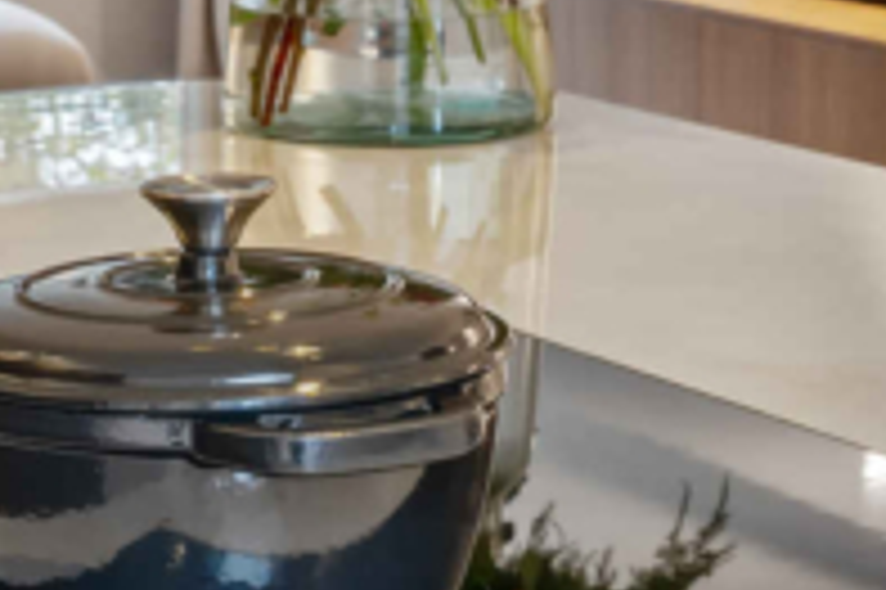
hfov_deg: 12.3
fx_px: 4101
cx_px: 353
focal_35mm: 167
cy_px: -59
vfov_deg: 8.2
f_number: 11
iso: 200
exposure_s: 1/2
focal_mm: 46.5
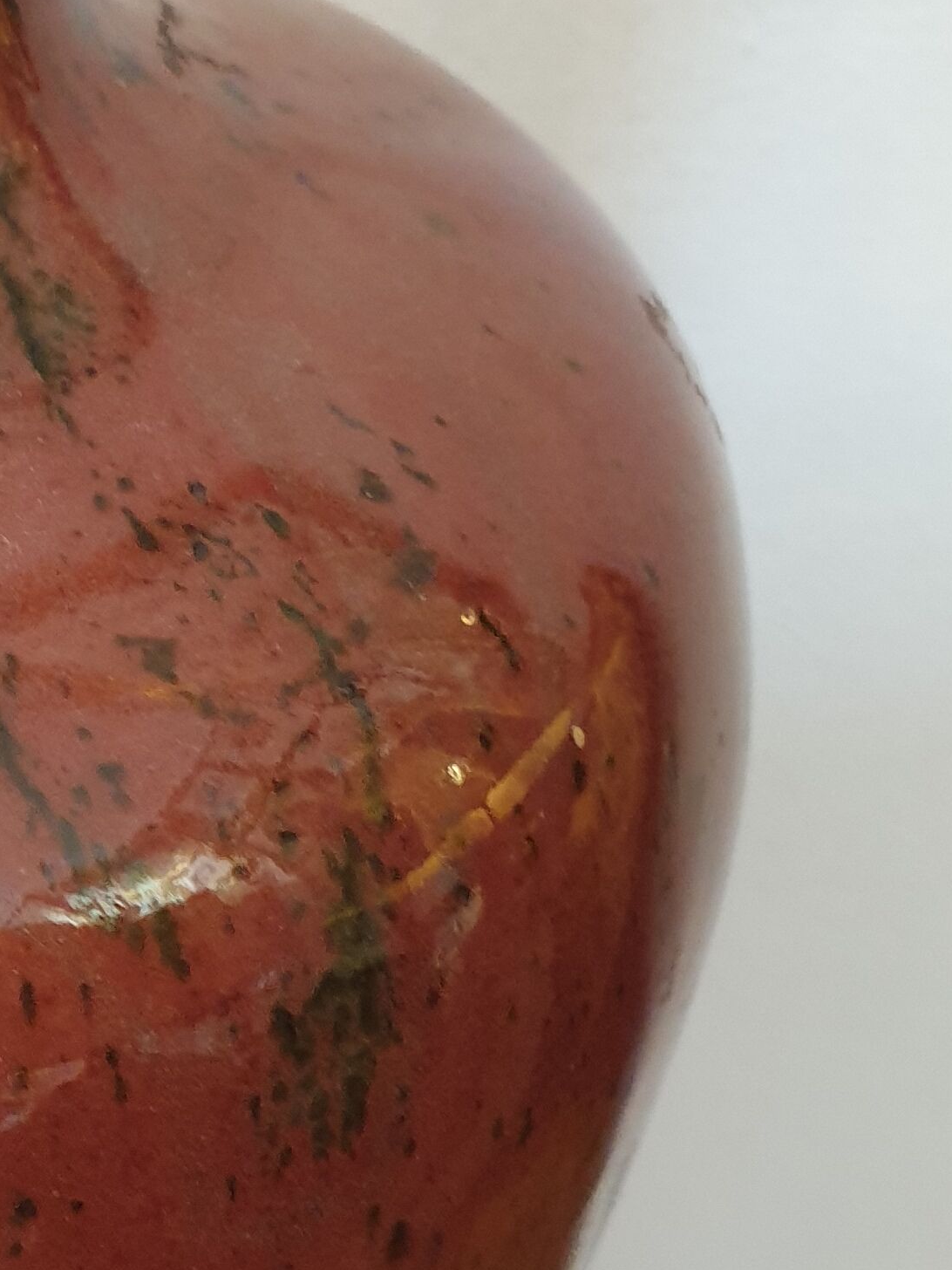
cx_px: -274
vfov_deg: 26.6
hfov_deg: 19.0
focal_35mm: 72
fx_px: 2640
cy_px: 972
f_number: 2.4
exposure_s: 1/33
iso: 320
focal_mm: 4.3
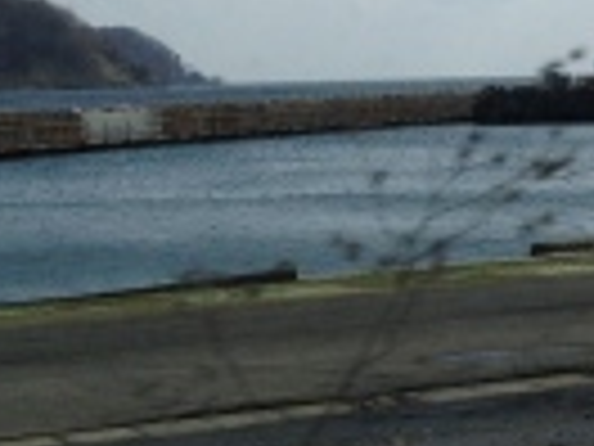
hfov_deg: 14.5
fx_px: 2282
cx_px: 621
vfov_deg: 11.1
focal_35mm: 133
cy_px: 79
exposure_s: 1/778
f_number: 2.4
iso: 50
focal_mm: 4.28
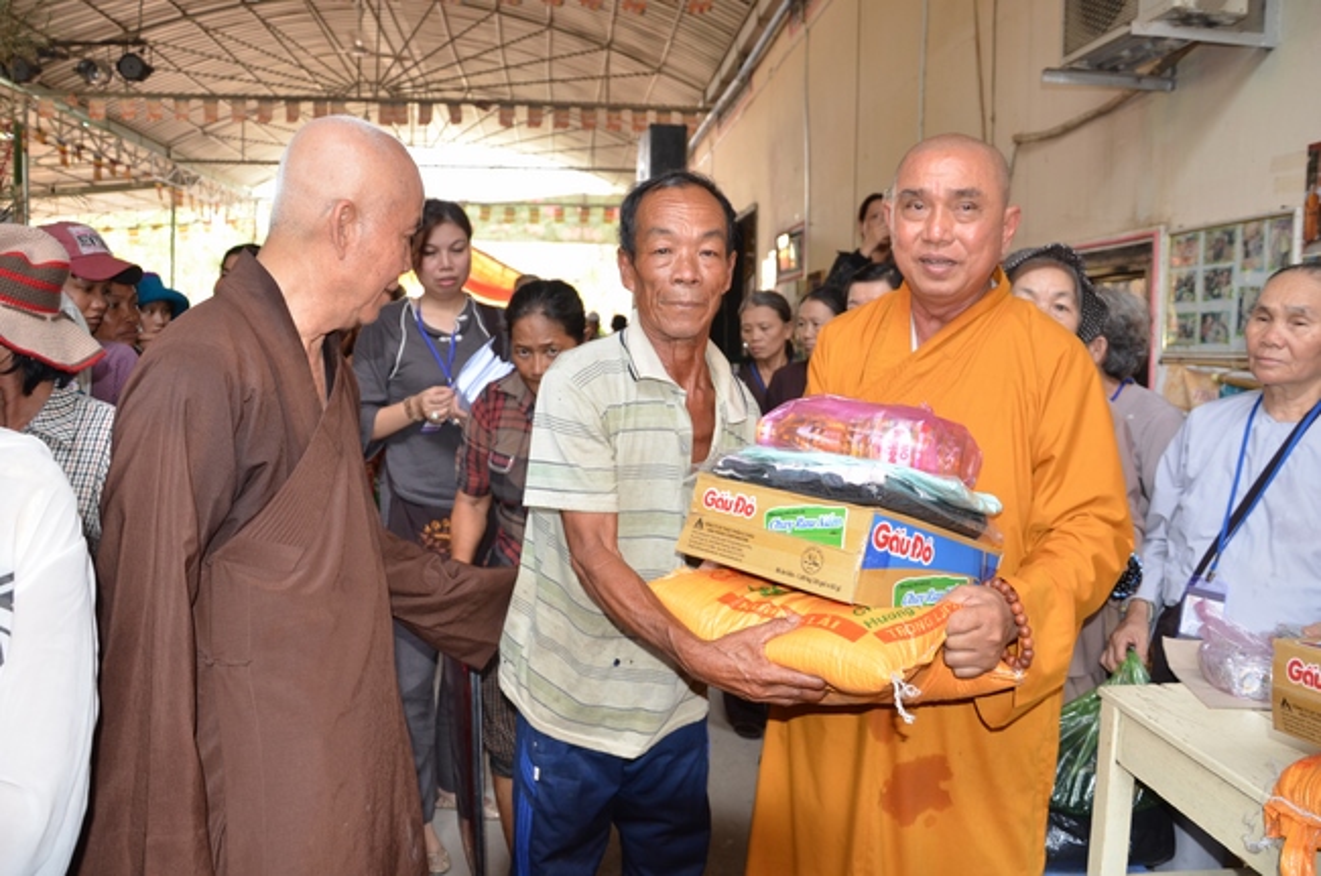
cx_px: 660
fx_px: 989
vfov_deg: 47.8
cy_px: 438
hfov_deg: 67.5
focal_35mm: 27
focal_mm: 18
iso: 640
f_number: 4.5
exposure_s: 1/200
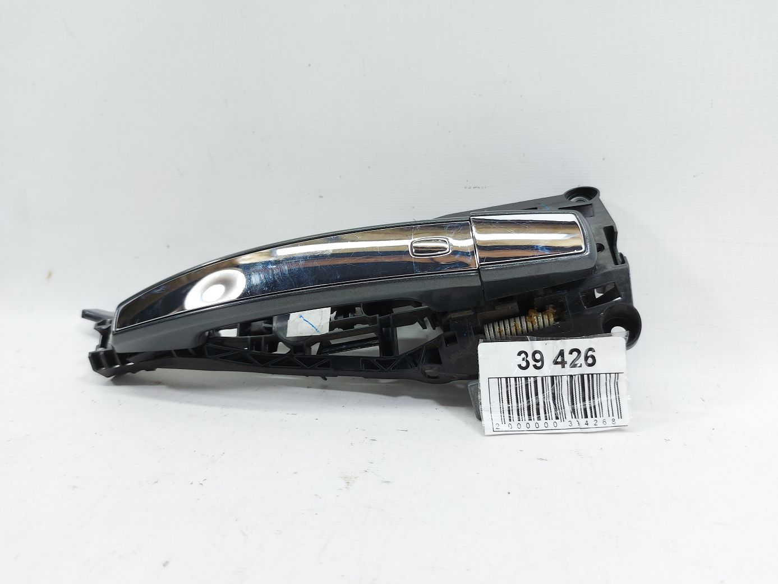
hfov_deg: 71.6
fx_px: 539
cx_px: 389
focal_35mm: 24
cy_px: 292
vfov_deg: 56.8
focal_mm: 5.23
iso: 50
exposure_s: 1/50
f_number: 1.8
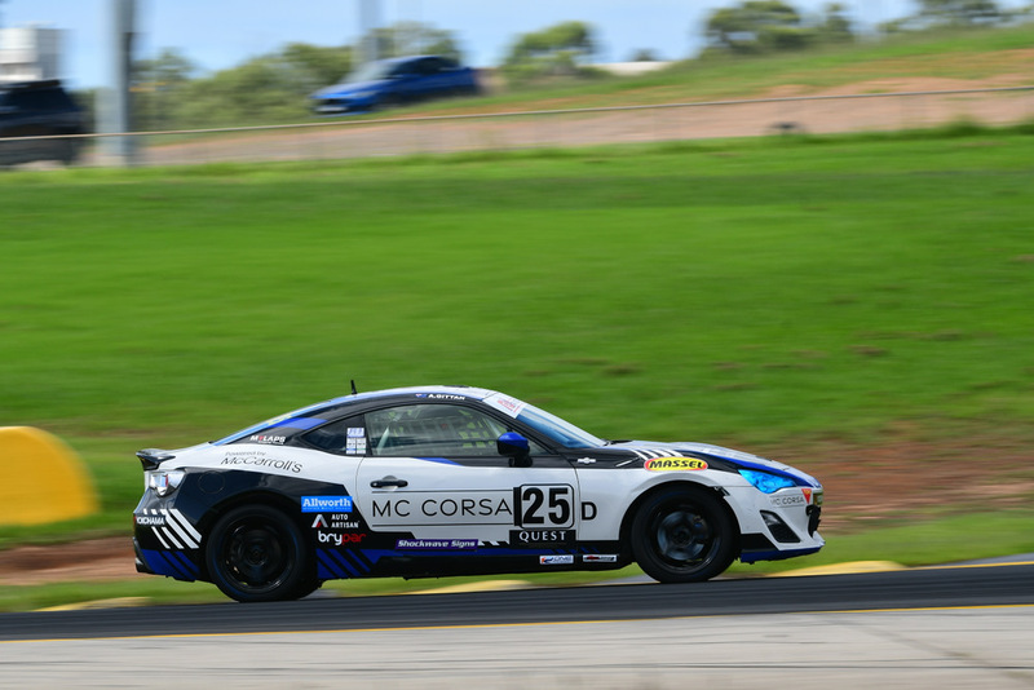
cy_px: 345
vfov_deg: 4.6
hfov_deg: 6.9
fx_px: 8619
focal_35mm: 300
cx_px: 517
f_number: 10
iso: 100
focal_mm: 200
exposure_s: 1/125
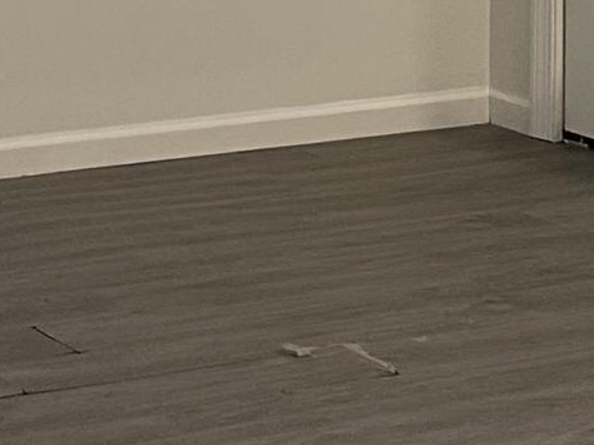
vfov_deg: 9.3
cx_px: -360
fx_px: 2607
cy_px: -323
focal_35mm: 152
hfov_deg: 12.2
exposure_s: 1/60
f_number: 1.78
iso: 320
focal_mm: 6.86
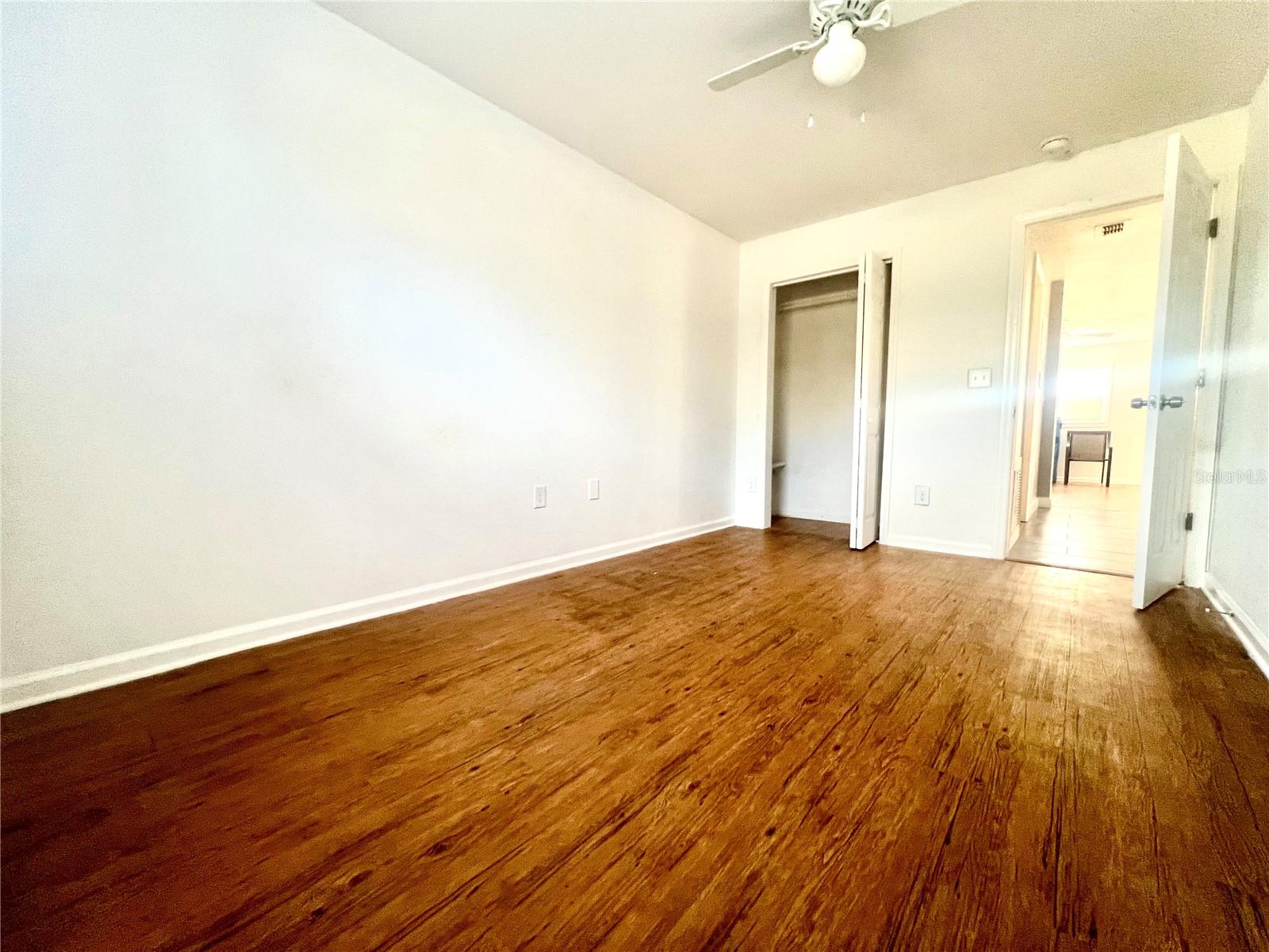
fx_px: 477
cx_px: 634
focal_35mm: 13
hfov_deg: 106.2
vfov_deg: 89.9
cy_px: 476
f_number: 1.8
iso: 200
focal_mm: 1.57
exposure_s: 1/60
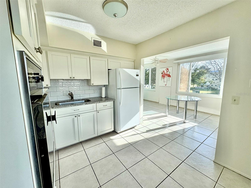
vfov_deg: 85.7
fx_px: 102
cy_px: 94
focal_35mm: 14
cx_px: 126
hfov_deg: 102.1
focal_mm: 2.22
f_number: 2.2
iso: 40
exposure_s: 1/462
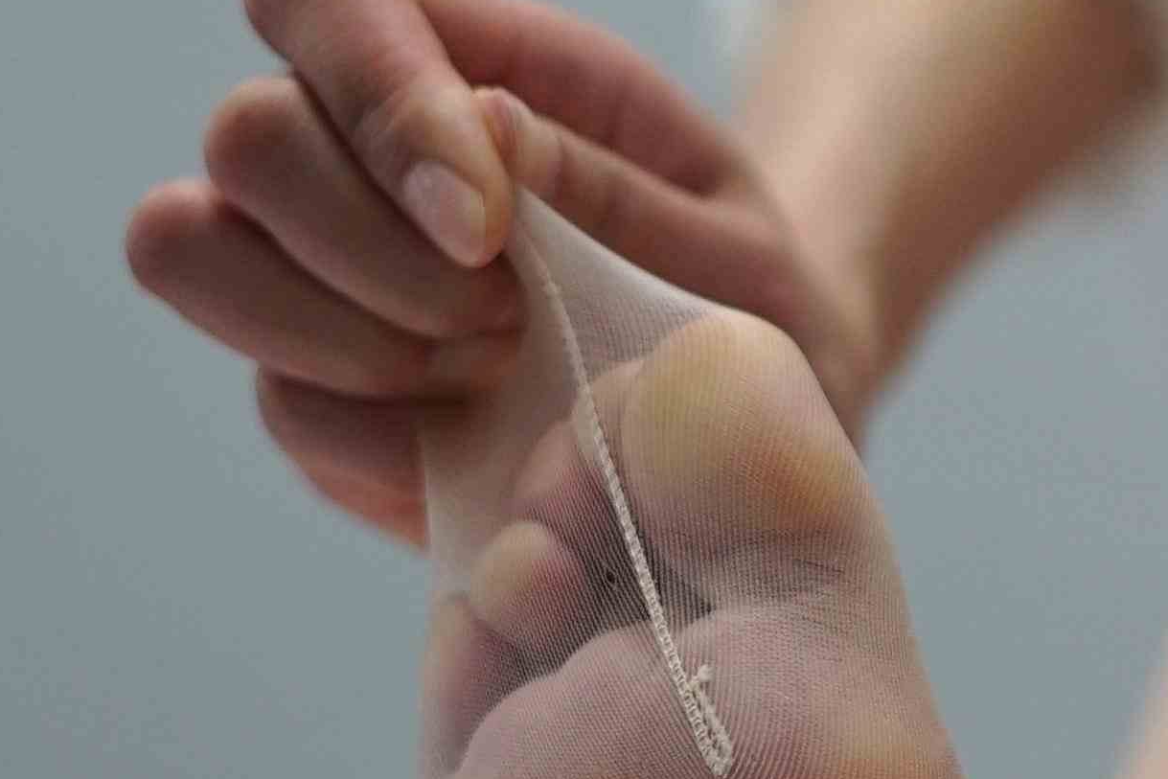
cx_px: 1321
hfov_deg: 11.6
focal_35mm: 174
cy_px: 537
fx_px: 5646
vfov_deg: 7.9
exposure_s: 1/400
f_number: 2
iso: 800
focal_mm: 50
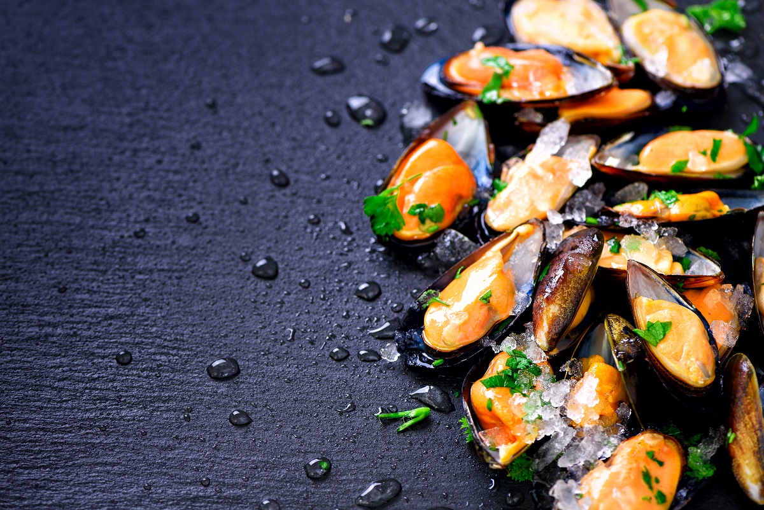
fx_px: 2229
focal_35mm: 105
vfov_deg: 13.1
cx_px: 382
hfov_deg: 19.4
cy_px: 255
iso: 160
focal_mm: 105
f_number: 7.1
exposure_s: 1/100
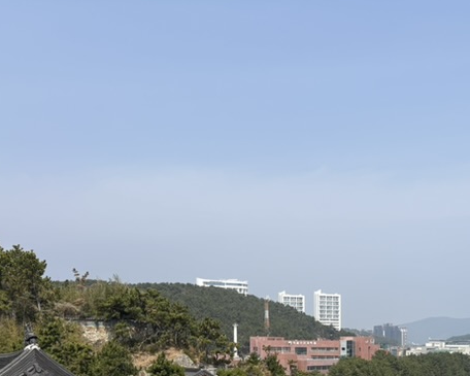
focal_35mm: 57
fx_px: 793
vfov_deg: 25.2
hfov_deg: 32.0
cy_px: 392
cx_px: 389
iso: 50
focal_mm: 5.96
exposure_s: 1/4329
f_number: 1.6
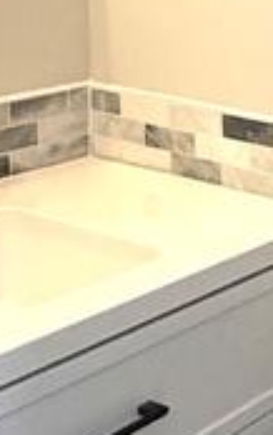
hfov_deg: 12.9
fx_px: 1093
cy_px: 38
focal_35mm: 92
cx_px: 496
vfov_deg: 22.0
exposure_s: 1/60
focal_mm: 2.22
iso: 640
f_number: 2.2
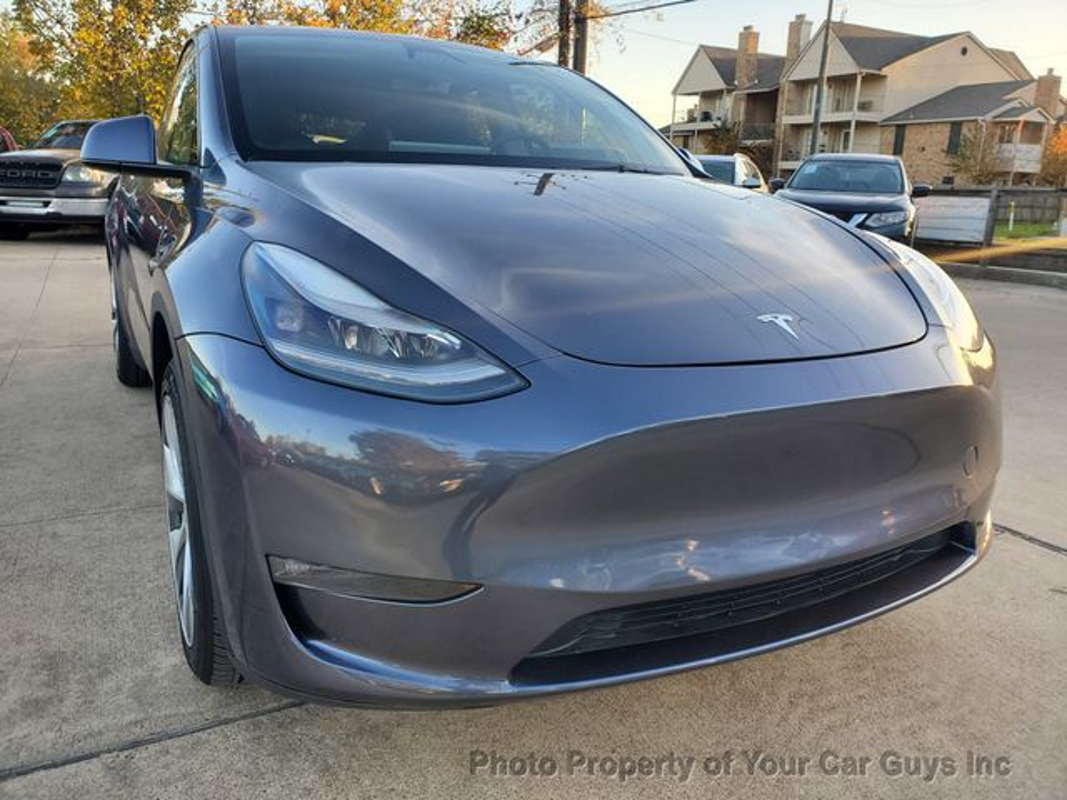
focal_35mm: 26
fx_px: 801
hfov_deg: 67.3
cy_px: 400
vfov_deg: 53.1
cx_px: 534
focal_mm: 4.3
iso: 50
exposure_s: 1/149
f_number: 2.4
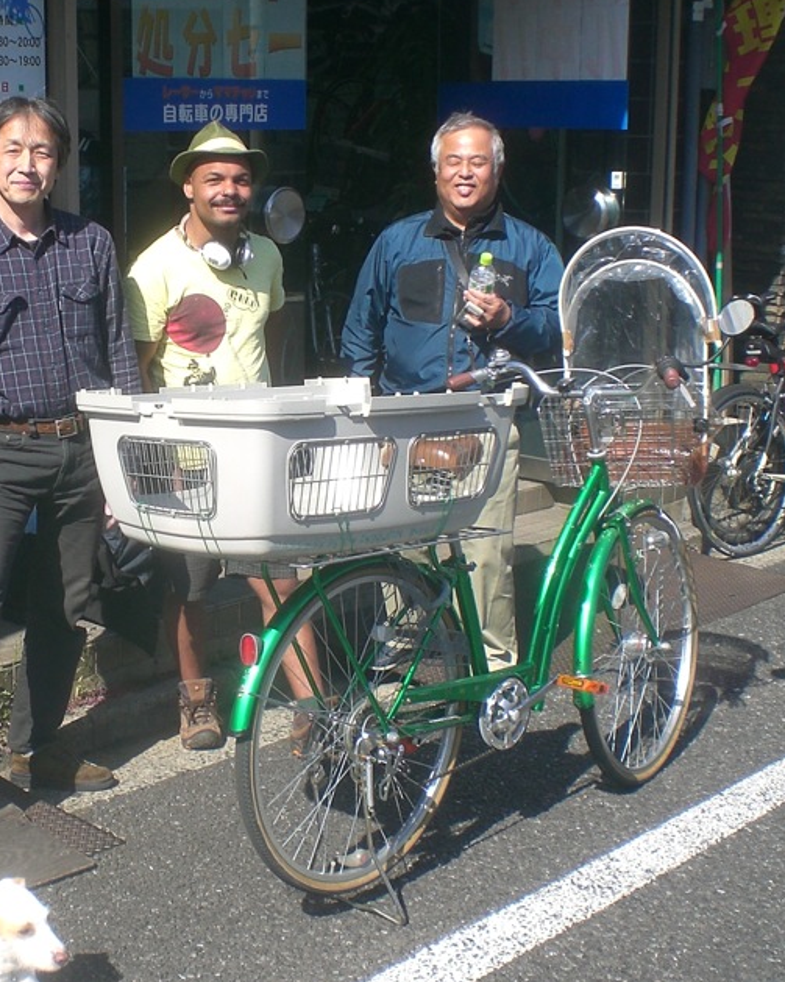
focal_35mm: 59
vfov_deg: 32.0
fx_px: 1714
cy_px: 515
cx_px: 218
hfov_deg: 25.6
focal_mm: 6.3
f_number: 4.4
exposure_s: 1/250
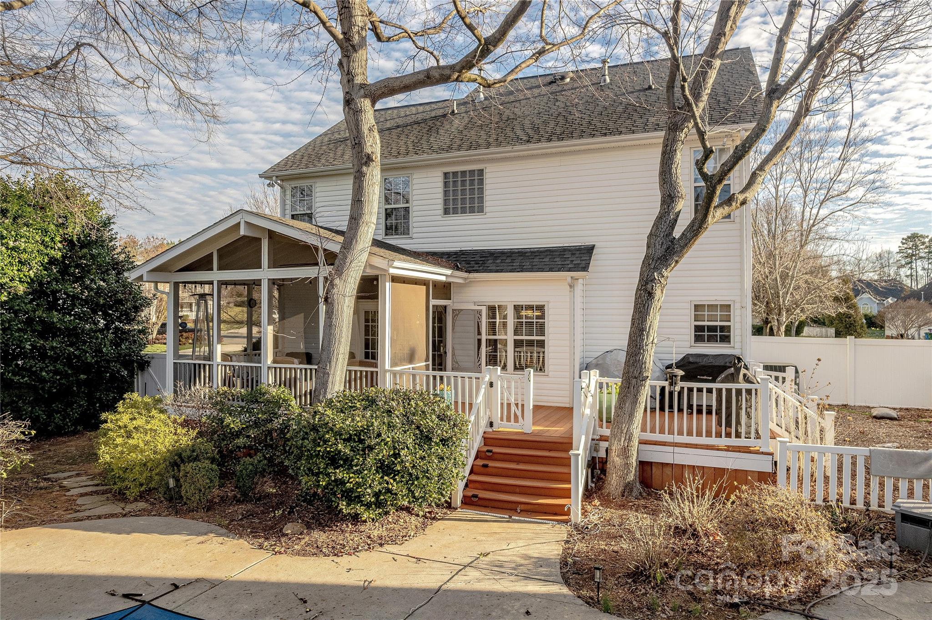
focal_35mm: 22
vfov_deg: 57.2
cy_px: 310
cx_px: 466
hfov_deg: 78.6
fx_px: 569
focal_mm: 8.38
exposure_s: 1/2000
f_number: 2.8
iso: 100
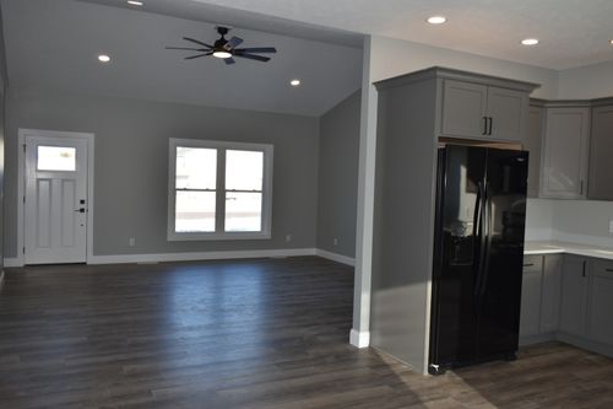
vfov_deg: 43.6
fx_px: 511
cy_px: 204
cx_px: 306
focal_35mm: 30
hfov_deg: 61.9
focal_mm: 20
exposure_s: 1/200
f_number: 5
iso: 320
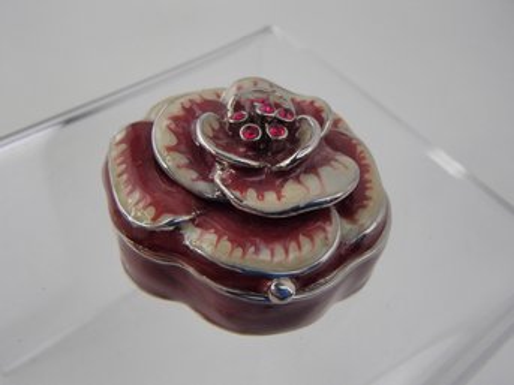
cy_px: 192
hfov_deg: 50.2
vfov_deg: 38.6
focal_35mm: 37
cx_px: 257
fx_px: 549
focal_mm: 6.64
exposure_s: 1/160
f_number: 4.7
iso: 100
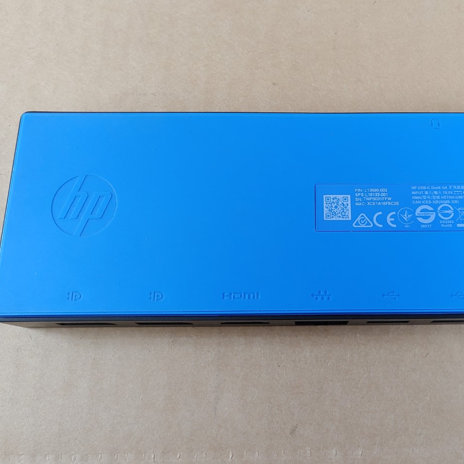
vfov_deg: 47.1
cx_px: 318
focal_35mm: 35
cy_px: 207
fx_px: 531
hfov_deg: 46.3
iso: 50
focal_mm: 4.36
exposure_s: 1/60
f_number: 1.8
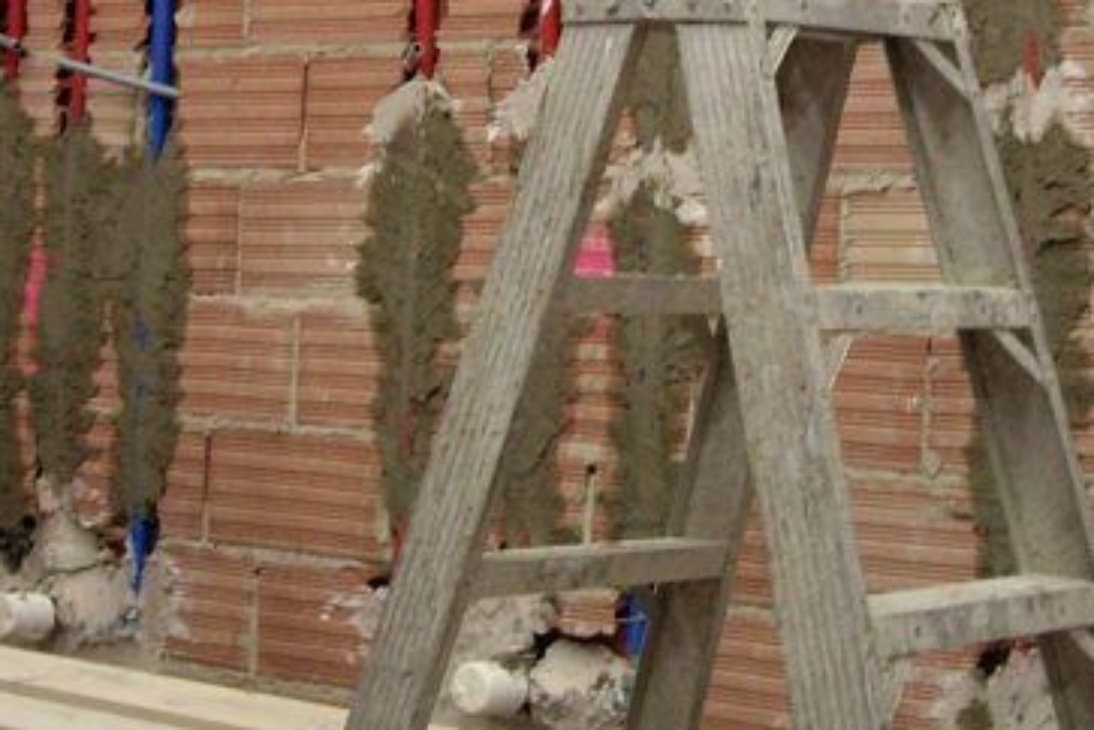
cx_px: 609
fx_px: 2978
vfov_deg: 13.6
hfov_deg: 20.8
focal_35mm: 98
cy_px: -140
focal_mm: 7.9
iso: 200
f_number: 2.8
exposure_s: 1/60
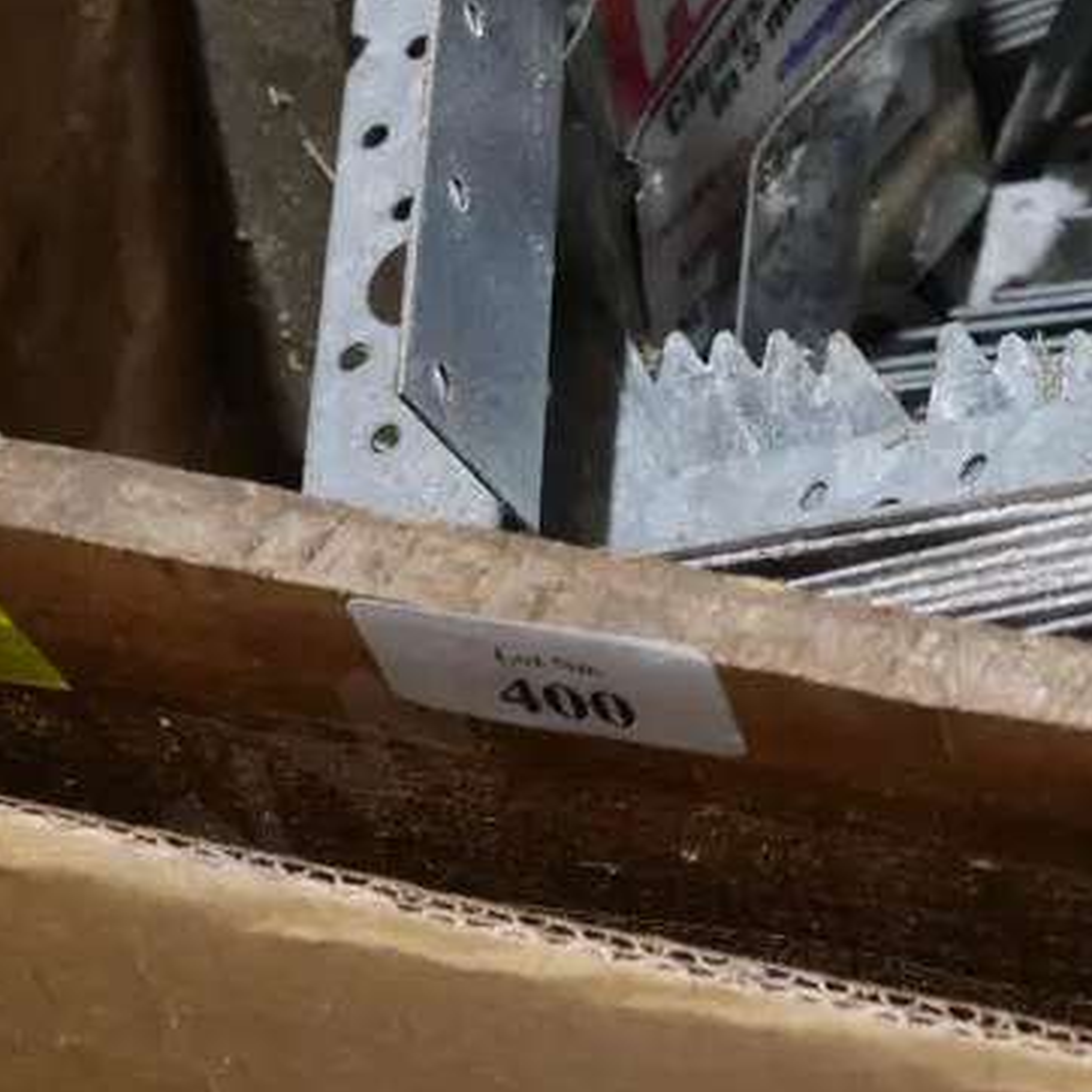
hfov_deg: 15.8
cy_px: -8
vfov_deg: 16.2
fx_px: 3747
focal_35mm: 105
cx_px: 1363
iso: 400
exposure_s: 1/60
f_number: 4.6
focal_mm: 21
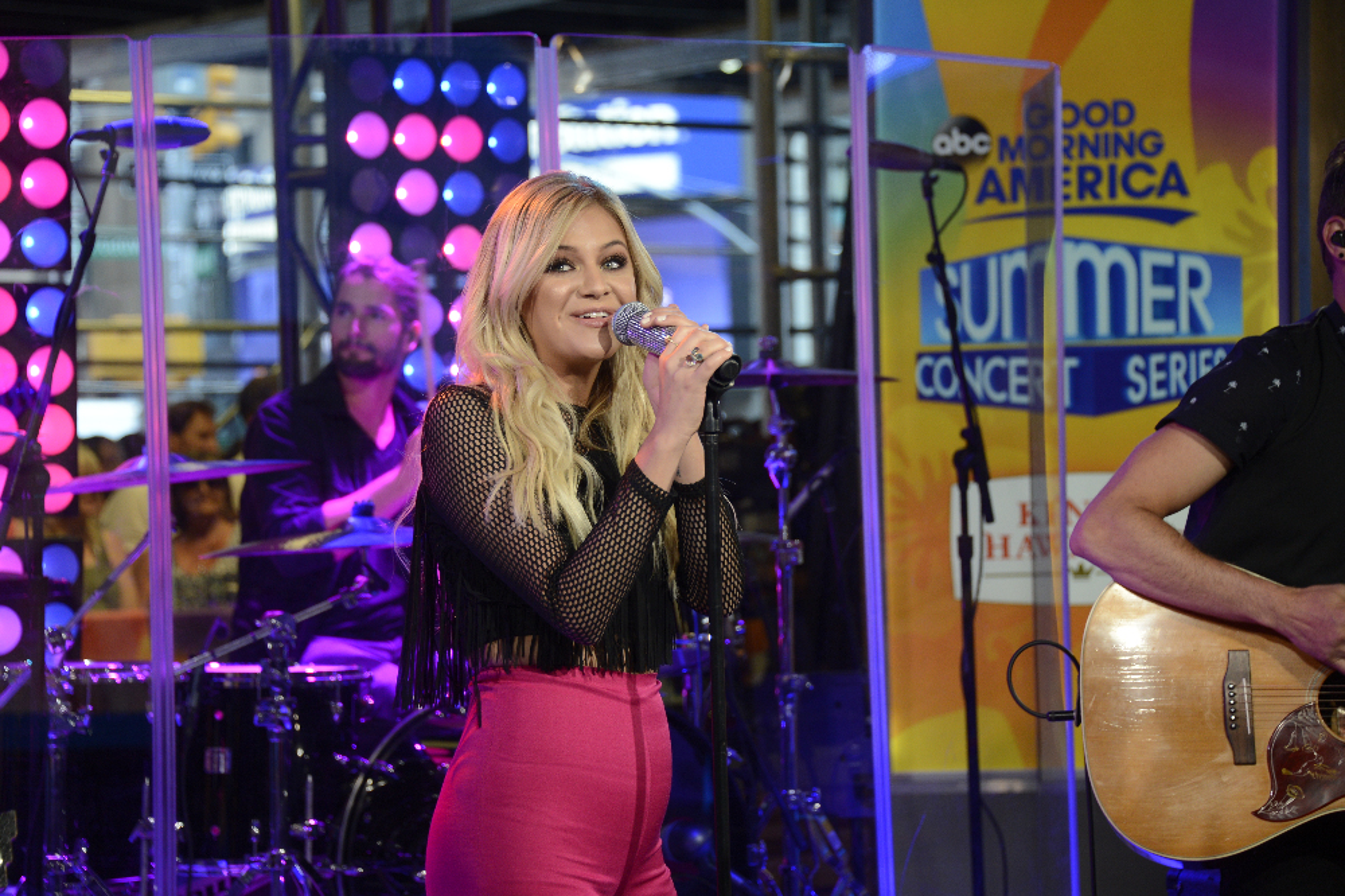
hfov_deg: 17.6
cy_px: 448
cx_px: 672
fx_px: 4332
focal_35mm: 116
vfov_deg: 11.8
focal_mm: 116
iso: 1600
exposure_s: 1/160
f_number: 5.6
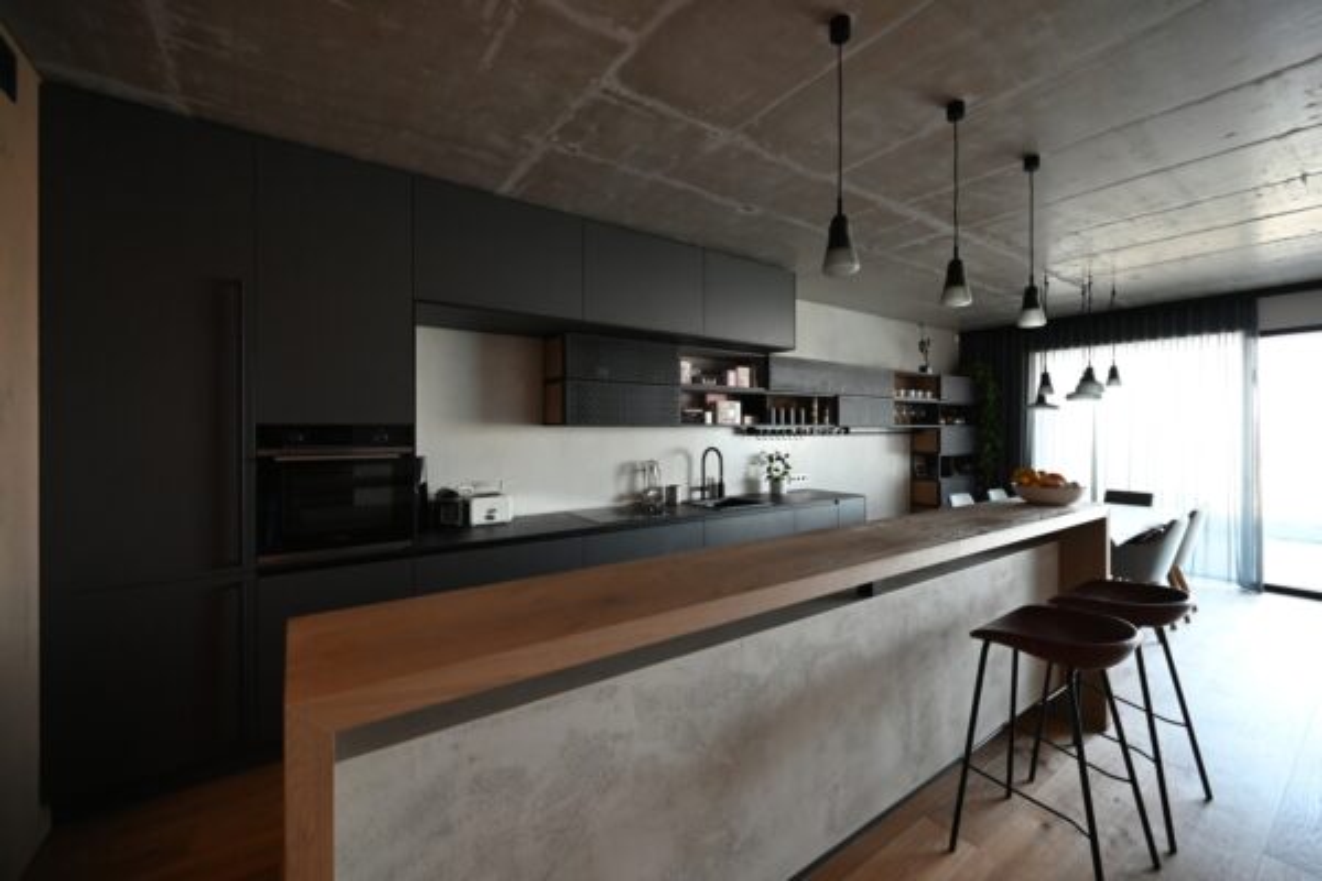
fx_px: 514
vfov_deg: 81.2
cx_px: 661
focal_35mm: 14
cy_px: 440
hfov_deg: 104.3
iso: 2000
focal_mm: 14
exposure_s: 1/125
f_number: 4
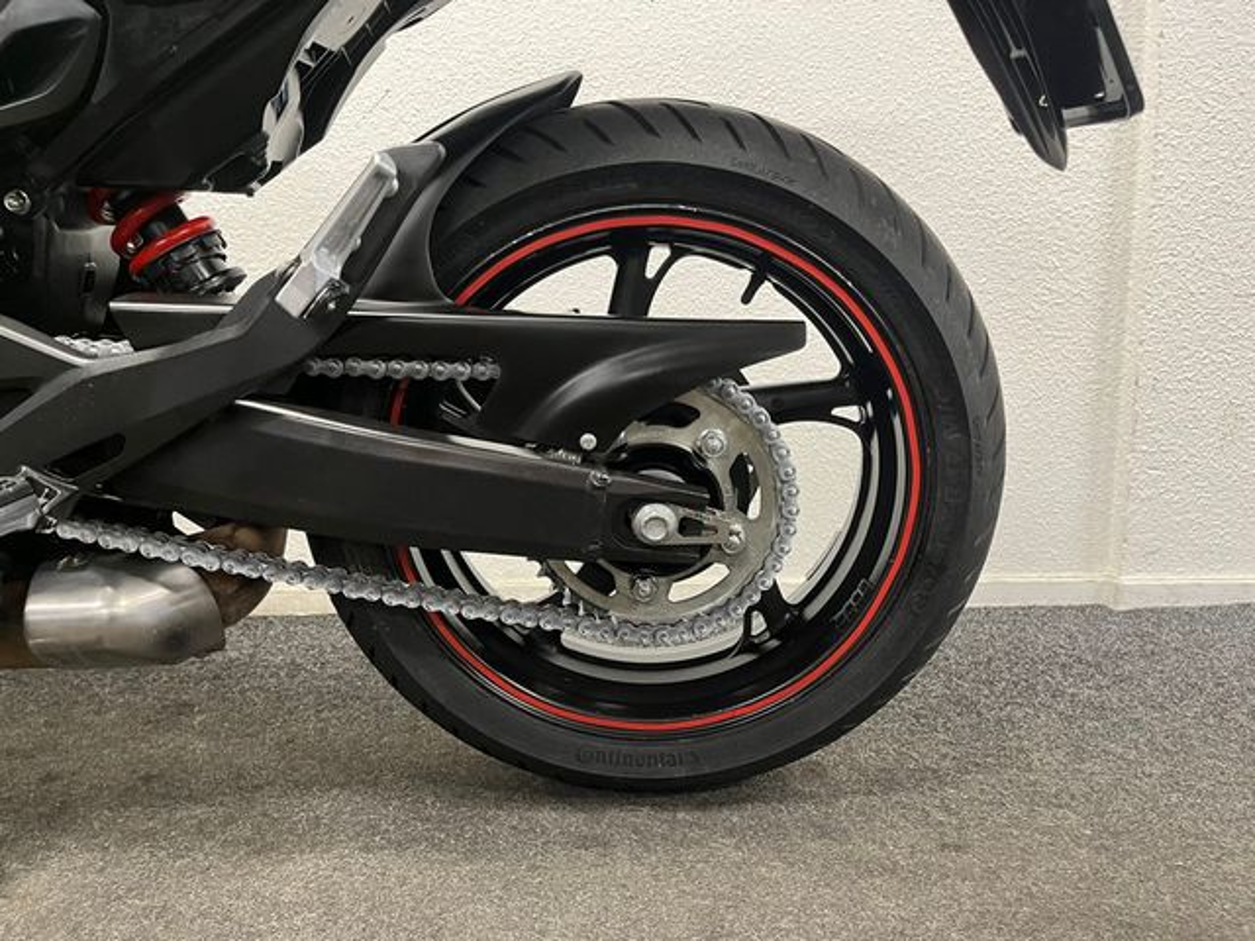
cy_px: 470
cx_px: 628
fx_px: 943
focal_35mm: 26
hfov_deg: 67.3
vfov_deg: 53.1
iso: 250
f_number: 1.6
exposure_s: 1/50
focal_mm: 5.1
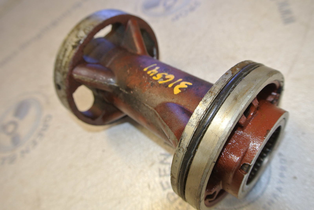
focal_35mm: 31
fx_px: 271
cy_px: 105
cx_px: 157
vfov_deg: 42.4
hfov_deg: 60.2
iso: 250
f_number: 3.8
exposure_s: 1/60
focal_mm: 11.8
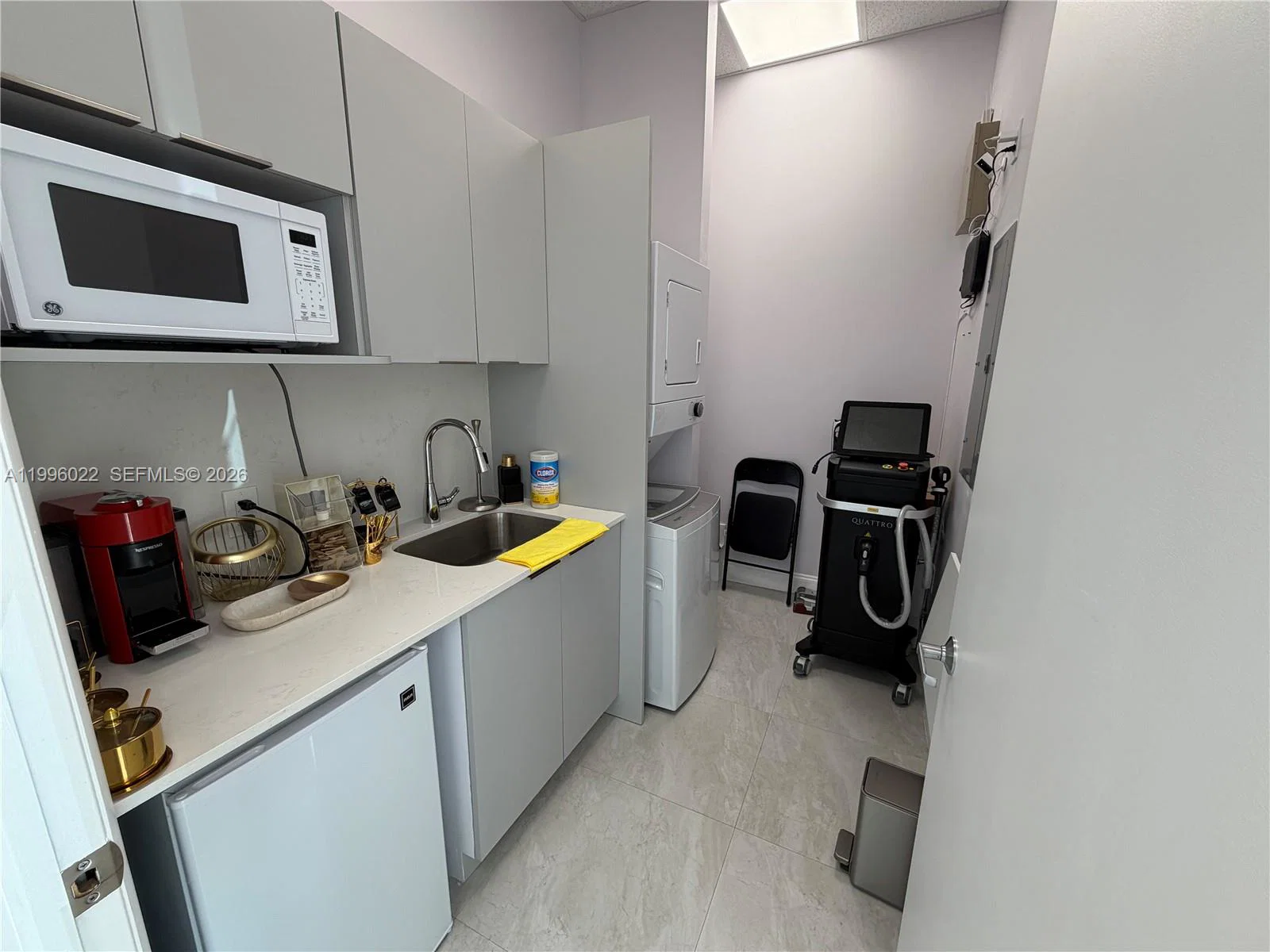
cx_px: 635
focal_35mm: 14
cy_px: 476
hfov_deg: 102.1
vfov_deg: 85.7
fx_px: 514
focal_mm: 2.22
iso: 80
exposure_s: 1/120
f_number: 2.2
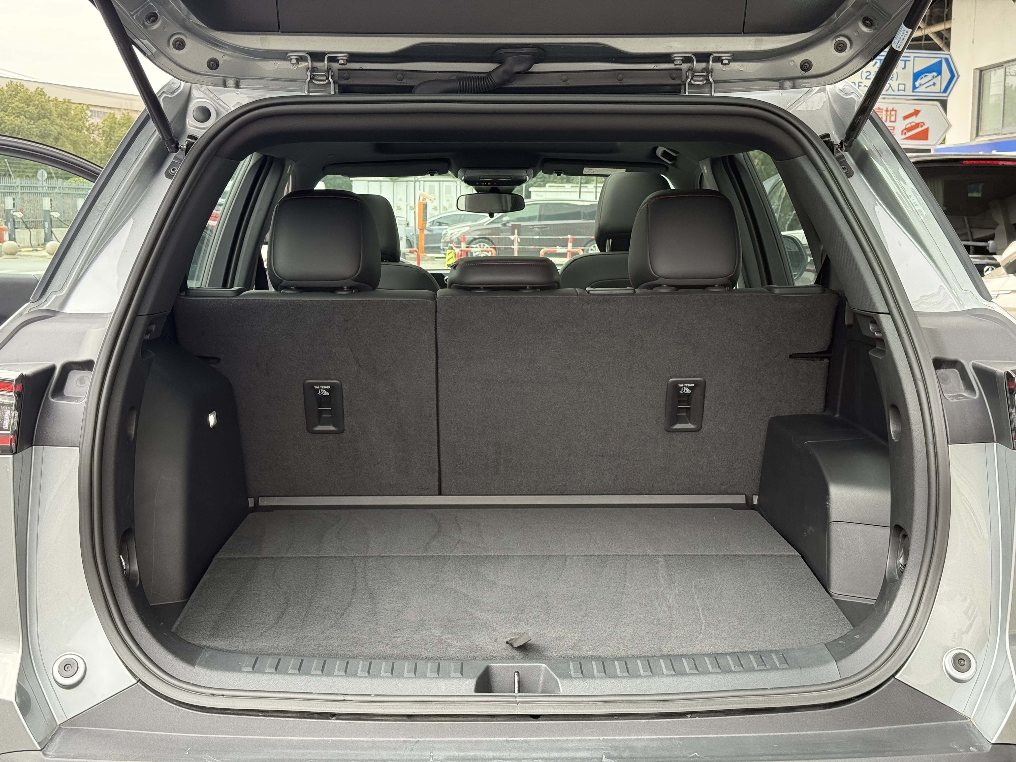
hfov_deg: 39.7
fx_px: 1409
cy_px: 381
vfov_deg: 30.3
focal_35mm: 48
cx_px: 508
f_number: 1.78
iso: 100
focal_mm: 6.76
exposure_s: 1/330
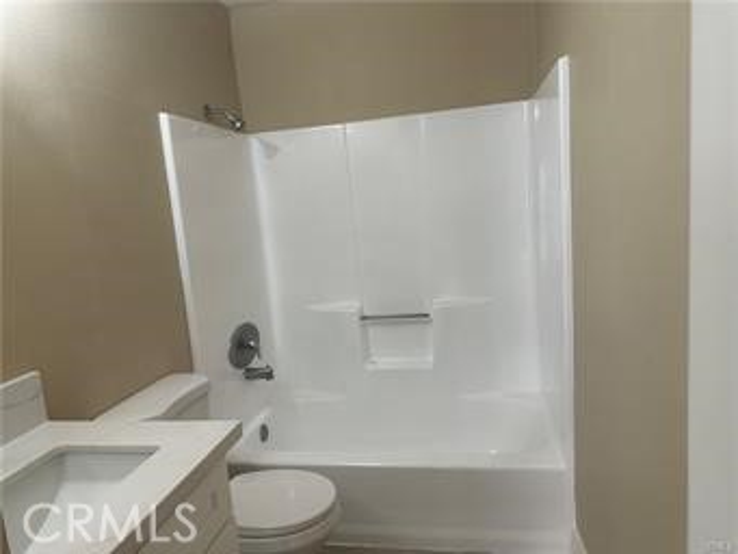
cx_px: 369
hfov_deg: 71.6
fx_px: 512
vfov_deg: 56.8
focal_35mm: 24
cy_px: 277
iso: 160
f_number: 1.78
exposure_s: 1/120
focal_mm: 6.86
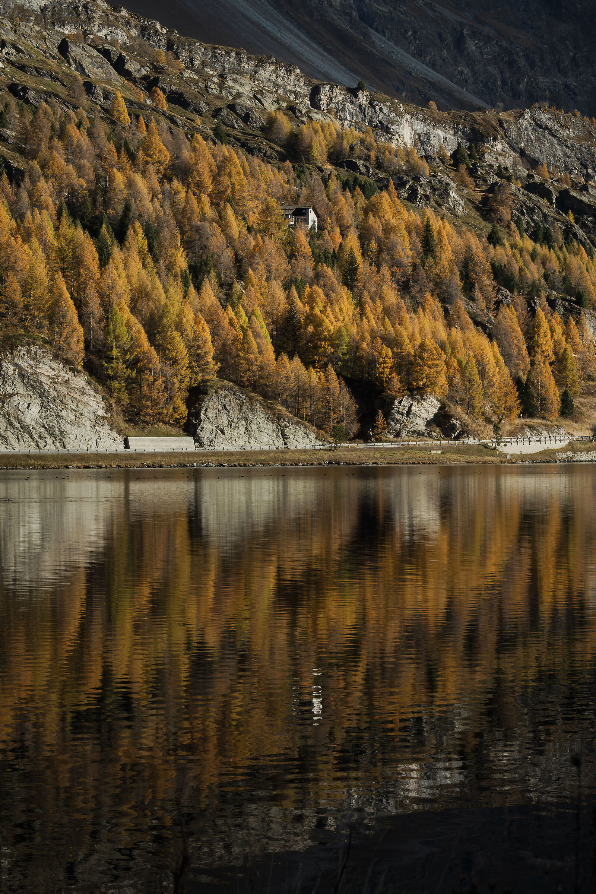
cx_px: 298
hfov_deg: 14.7
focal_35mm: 93
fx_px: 2309
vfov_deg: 21.9
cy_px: 447
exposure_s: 1/320
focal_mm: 62
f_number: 13
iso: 320
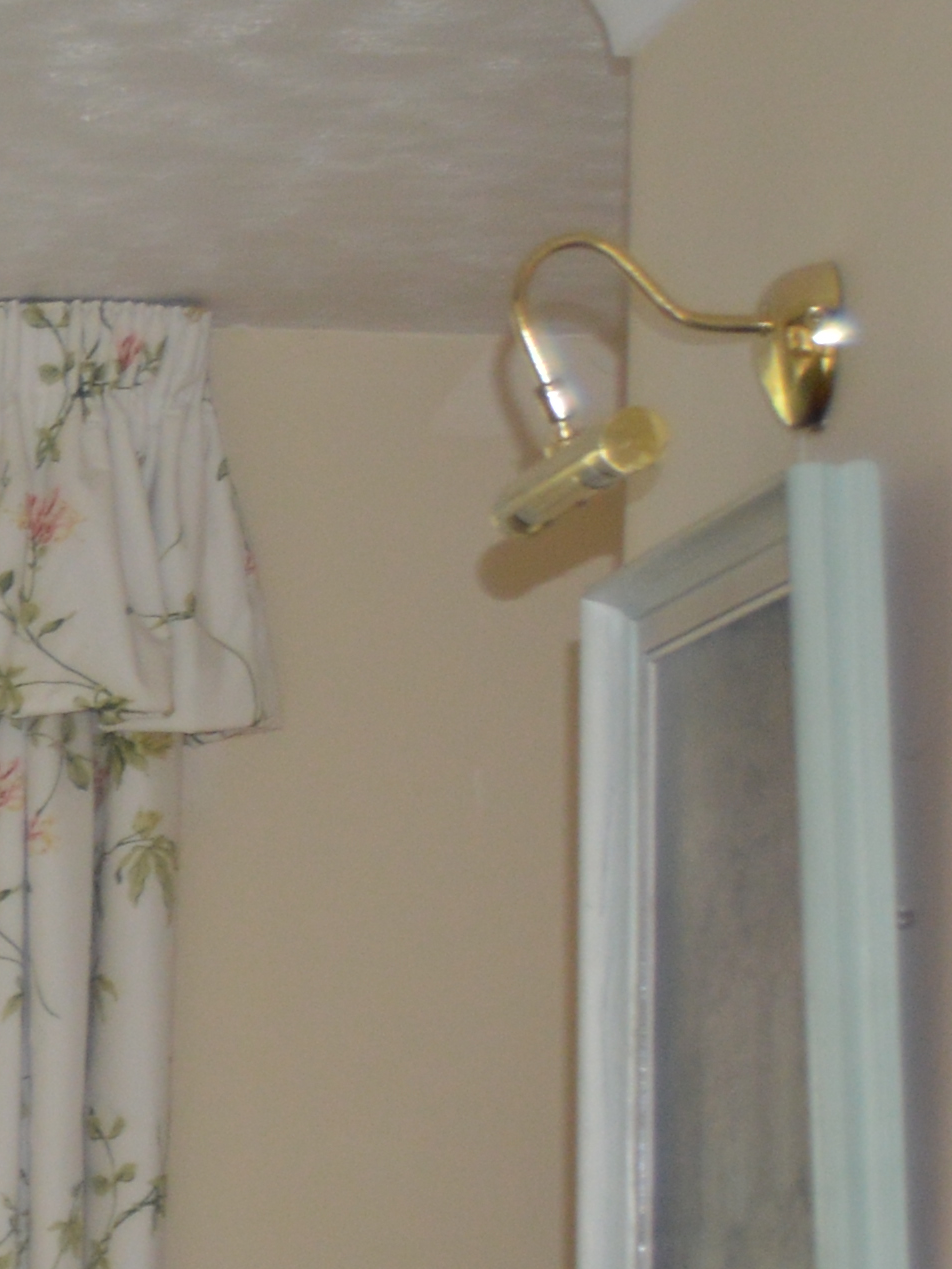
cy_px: 1968
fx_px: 6013
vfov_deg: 11.5
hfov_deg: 8.0
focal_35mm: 164
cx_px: -1769
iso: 400
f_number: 4
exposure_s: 1/100
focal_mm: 24
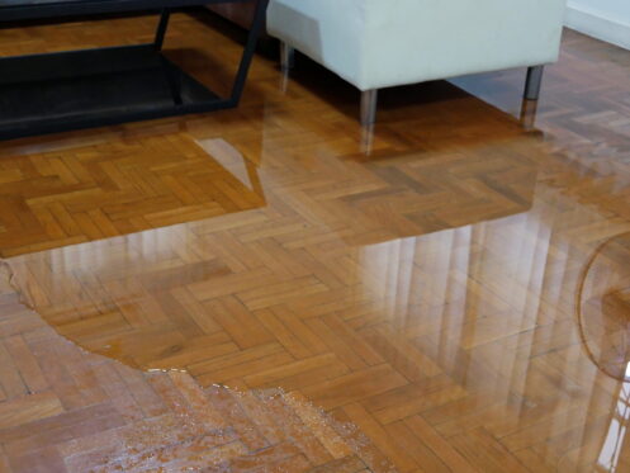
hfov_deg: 38.2
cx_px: 315
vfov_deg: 29.1
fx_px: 910
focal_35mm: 50
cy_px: 236
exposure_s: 1/30
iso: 3200
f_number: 5.6
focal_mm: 25
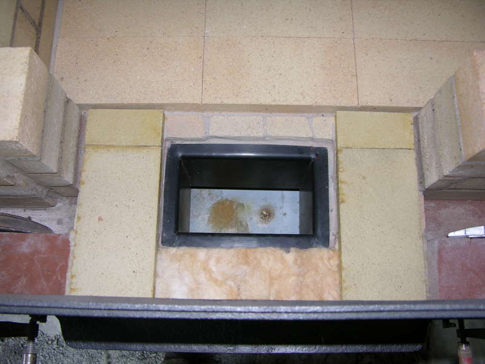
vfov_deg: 40.7
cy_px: 182
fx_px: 490
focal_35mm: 35
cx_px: 242
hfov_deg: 52.6
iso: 50
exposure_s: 1/60.1
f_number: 2.8
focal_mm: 8.9
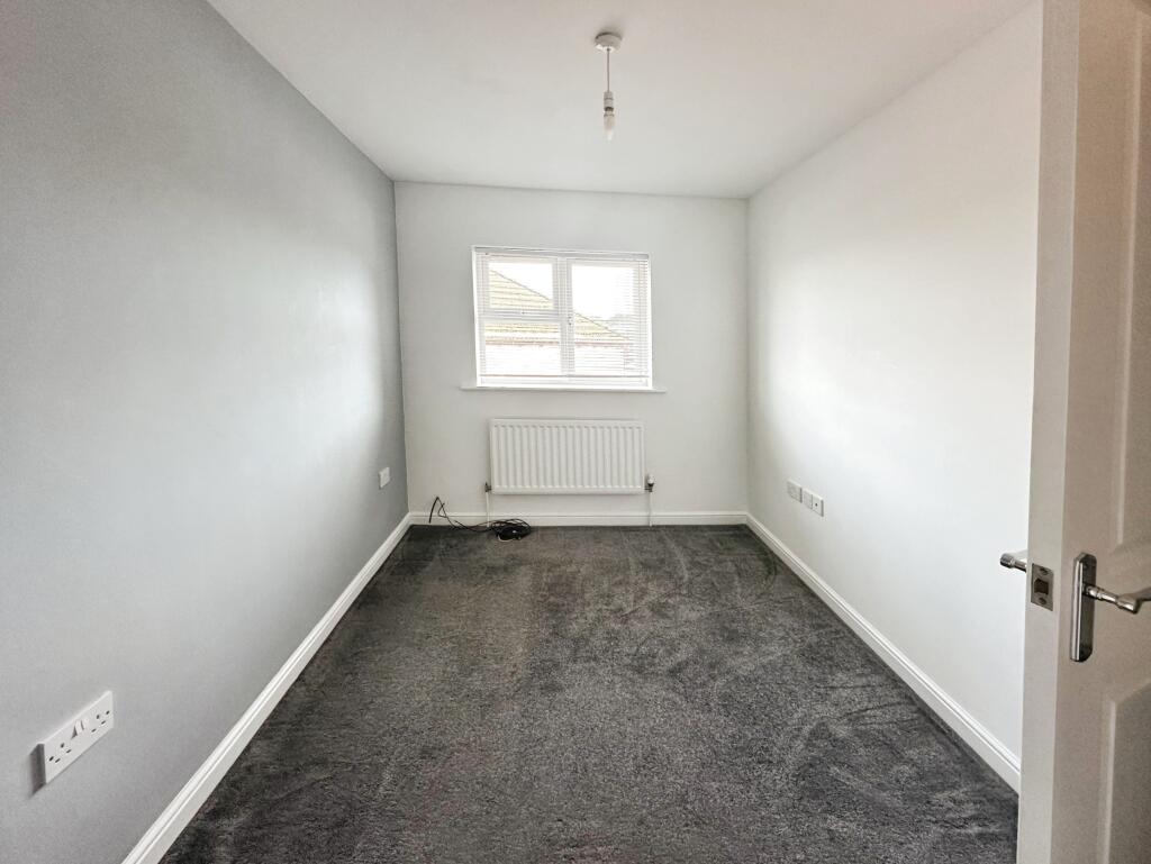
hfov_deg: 102.0
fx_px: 466
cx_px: 576
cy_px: 432
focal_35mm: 14
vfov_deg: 85.7
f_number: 2.2
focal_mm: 2.22
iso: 160
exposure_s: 1/100
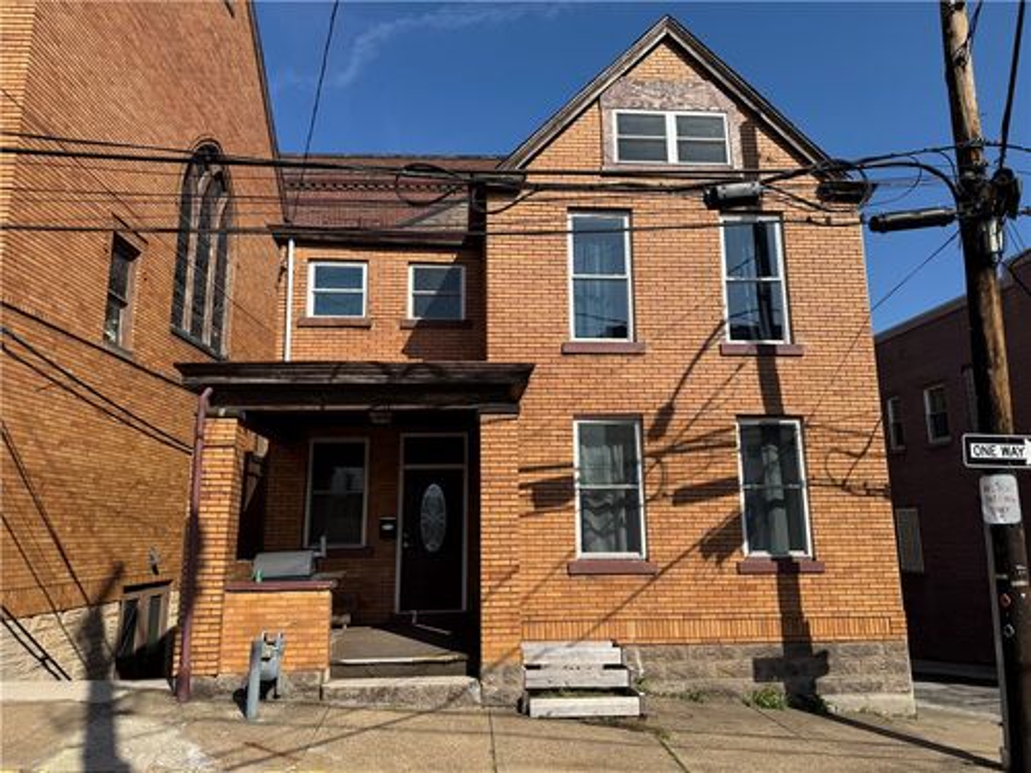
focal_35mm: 24
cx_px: 516
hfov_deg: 71.6
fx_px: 715
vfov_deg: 56.8
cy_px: 386
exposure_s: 1/4950
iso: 80
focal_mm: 6.76
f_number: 1.78
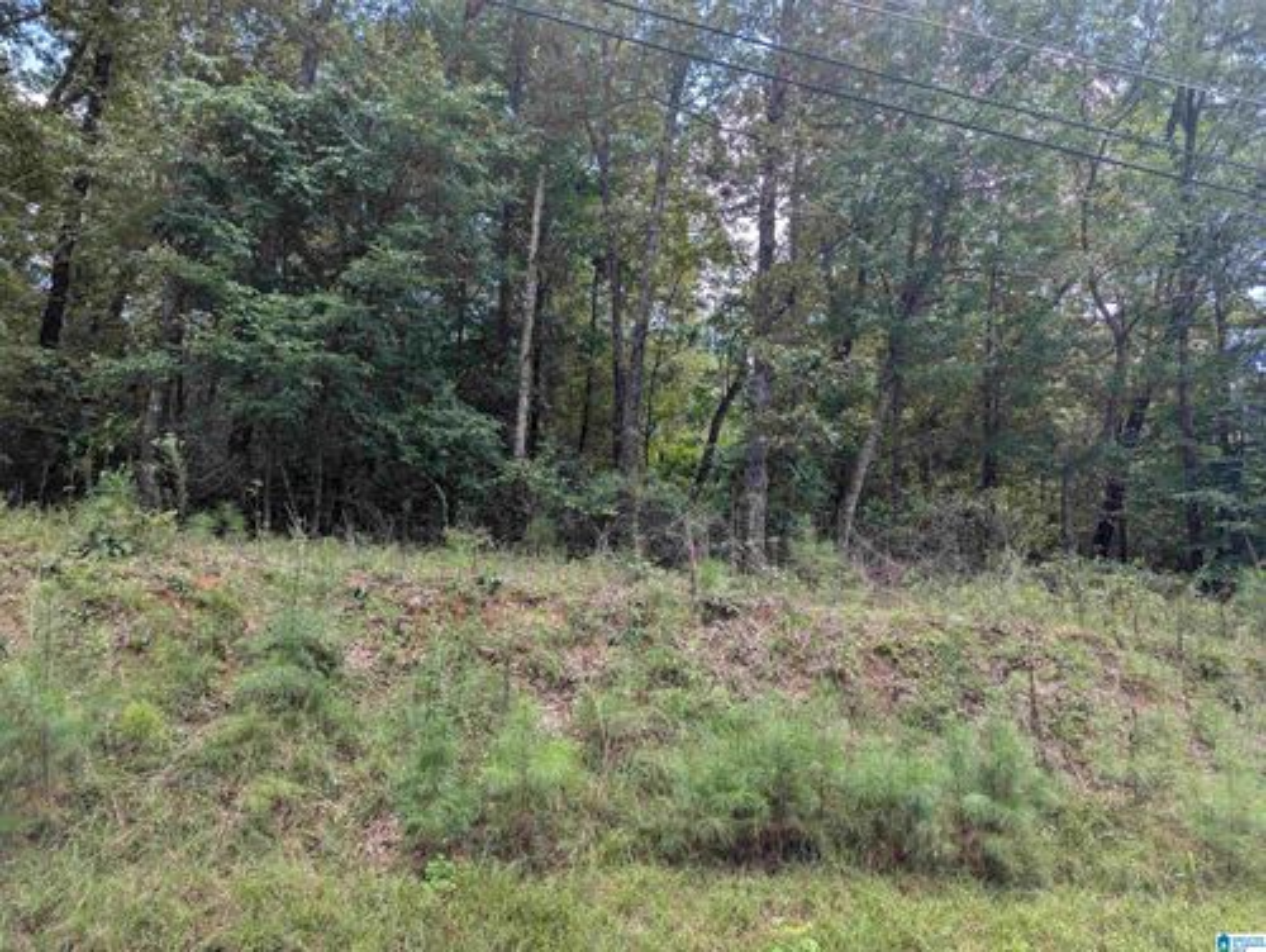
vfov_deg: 56.9
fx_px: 879
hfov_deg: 71.5
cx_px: 633
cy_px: 476
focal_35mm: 24
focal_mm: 6.81
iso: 42
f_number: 1.85
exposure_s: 1/308
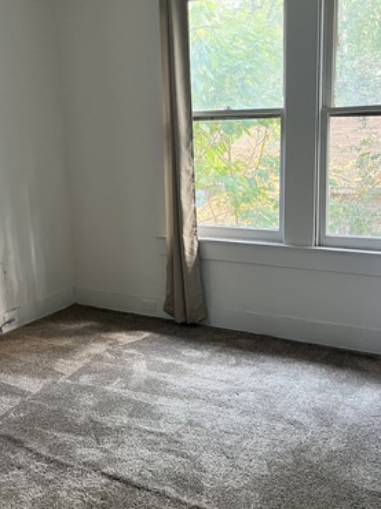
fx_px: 661
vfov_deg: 42.1
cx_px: 153
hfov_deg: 32.1
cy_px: 275
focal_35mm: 45
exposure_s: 1/60
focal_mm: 5.1
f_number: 1.6
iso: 320
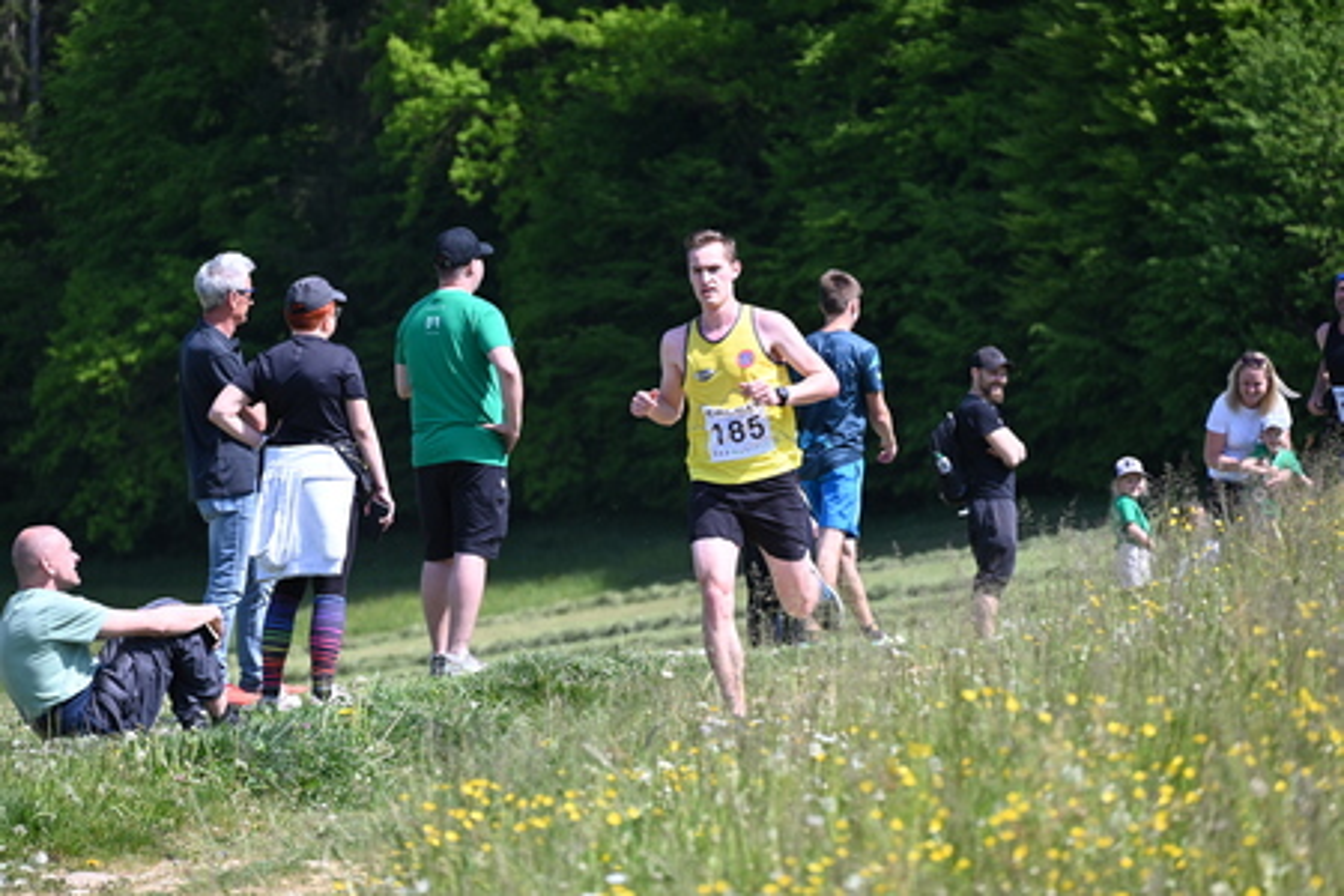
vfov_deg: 6.9
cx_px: 672
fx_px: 7466
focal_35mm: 200
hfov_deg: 10.3
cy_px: 448
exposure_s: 1/500
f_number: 6.3
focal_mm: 200
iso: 250
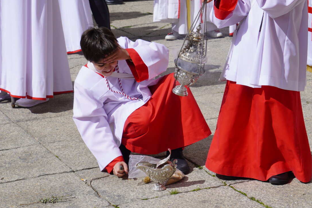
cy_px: 120
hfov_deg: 18.3
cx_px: 166
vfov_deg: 12.2
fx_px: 970
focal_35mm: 112
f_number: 11
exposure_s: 1/320
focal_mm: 64
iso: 100
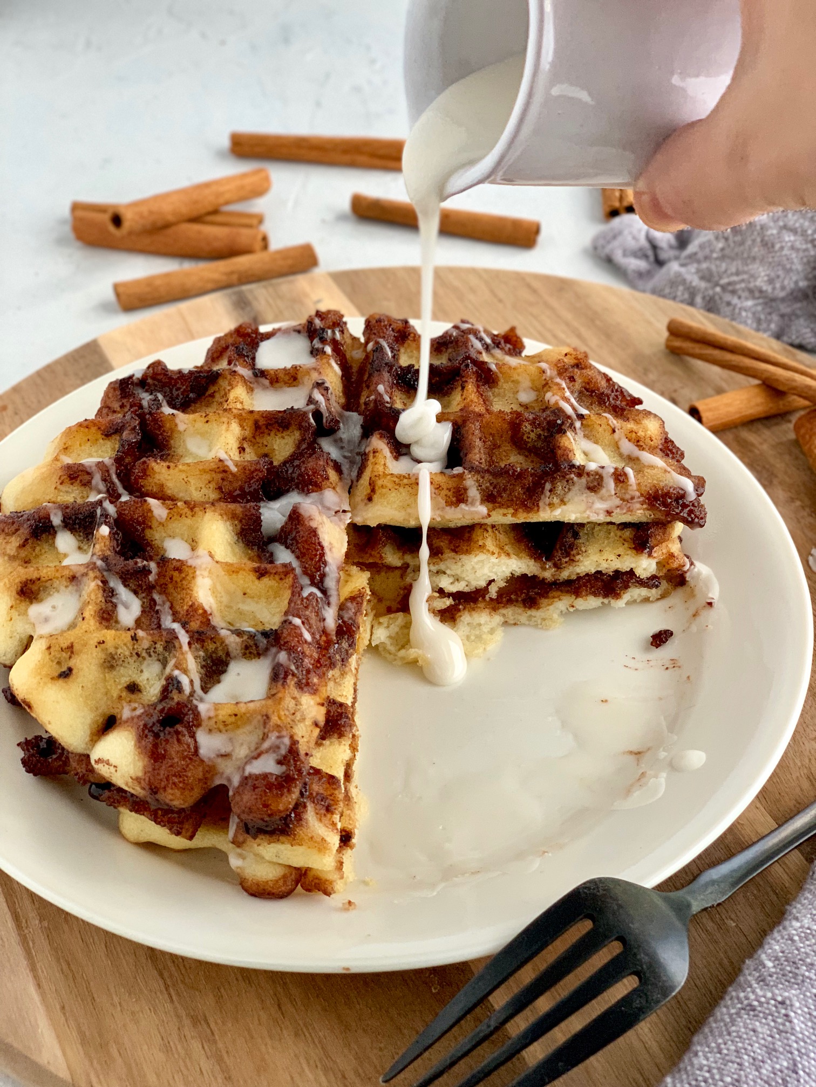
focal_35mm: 52
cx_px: 408
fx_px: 1634
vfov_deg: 36.8
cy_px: 544
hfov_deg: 28.0
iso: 160
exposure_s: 1/60
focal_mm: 6
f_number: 2.4
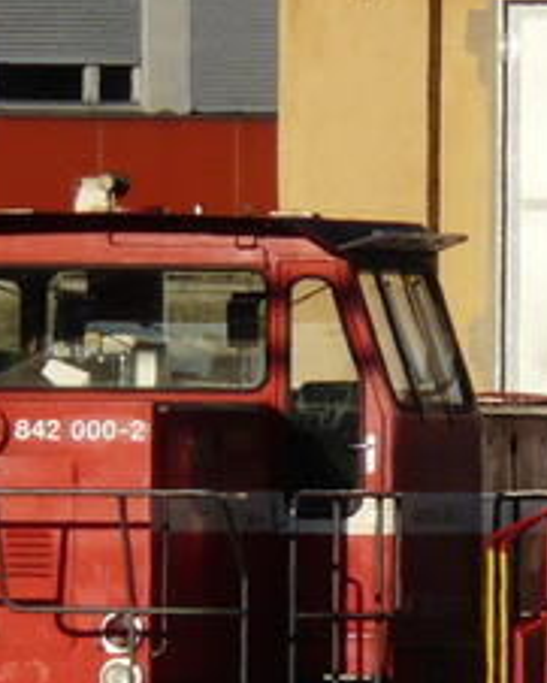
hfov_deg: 0.7
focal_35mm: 2172
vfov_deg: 0.9
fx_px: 43924
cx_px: 360
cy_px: 514
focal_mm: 82.8
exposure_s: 1/400
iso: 100
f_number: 6.3
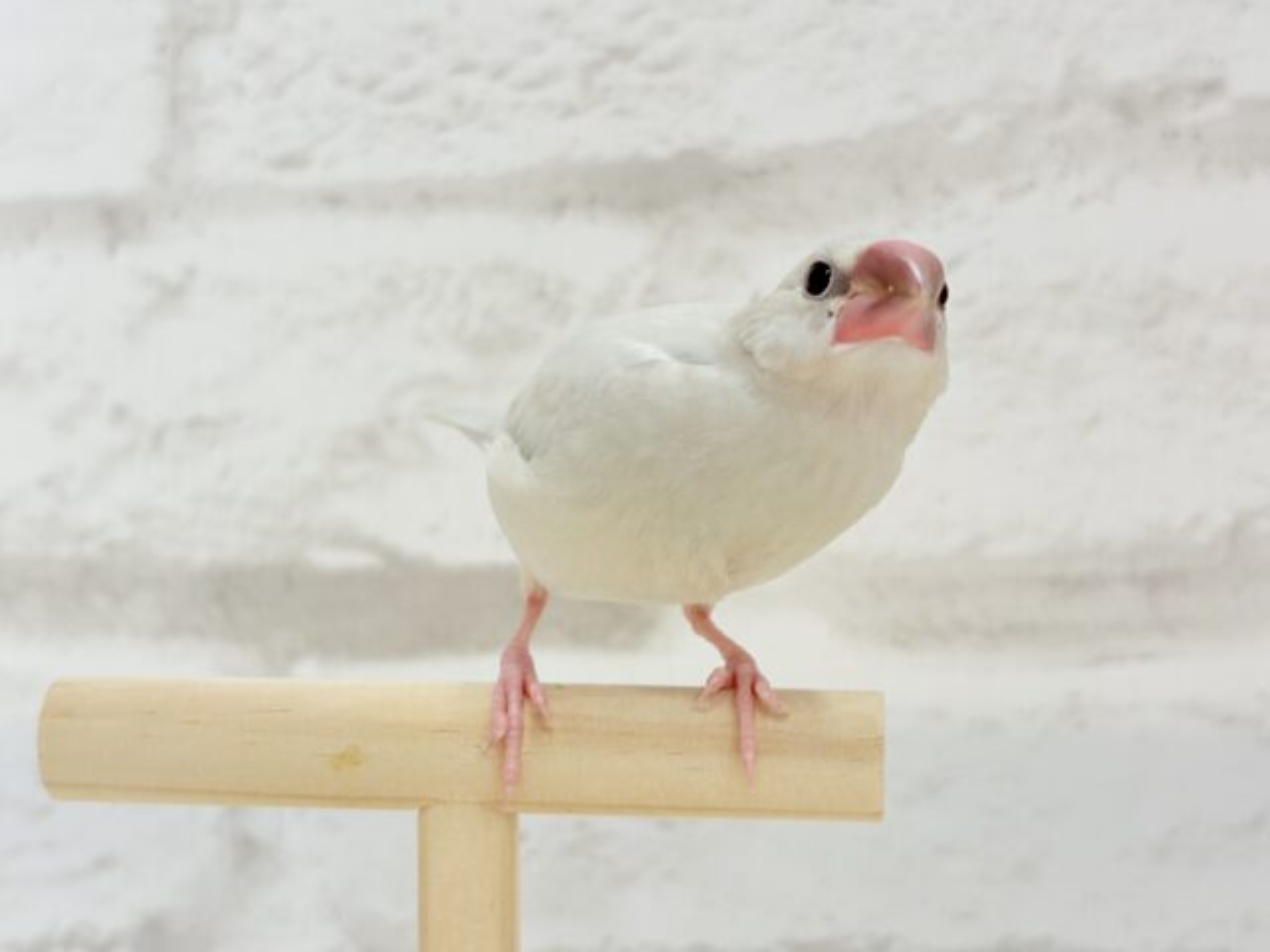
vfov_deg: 28.0
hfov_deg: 36.8
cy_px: 476
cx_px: 635
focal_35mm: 52
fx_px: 1908
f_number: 1.6
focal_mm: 5.96
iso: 40
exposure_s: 1/50
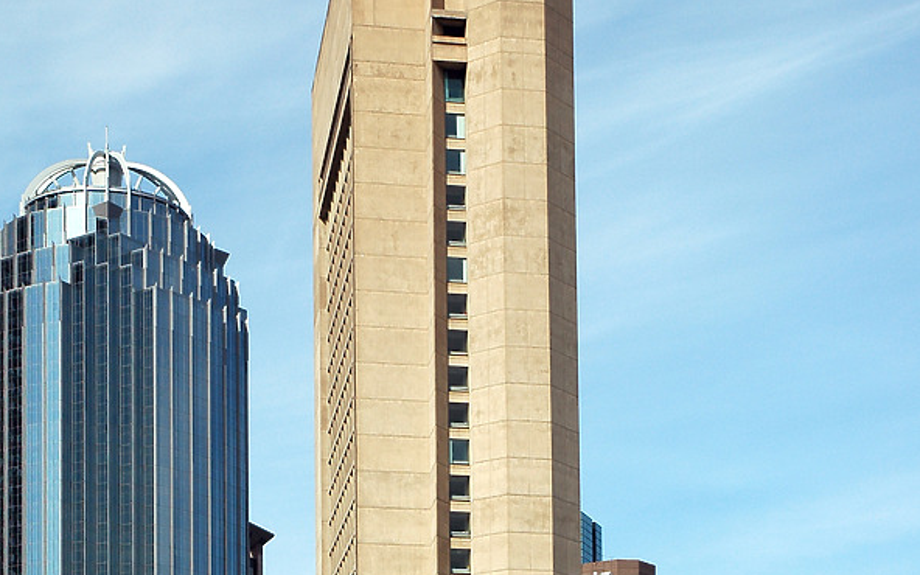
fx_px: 1981
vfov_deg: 16.4
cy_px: 462
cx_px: 457
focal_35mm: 79
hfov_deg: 26.1
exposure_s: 1/400
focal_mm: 34
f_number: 11
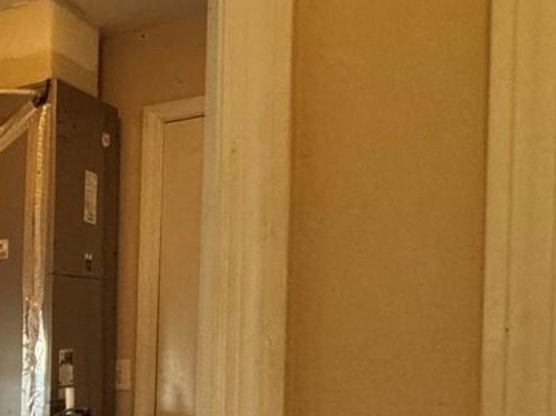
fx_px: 835
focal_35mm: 52
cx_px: -304
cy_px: 366
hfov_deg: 25.8
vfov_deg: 27.1
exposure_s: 1/120
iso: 320
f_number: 2.2
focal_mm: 2.22
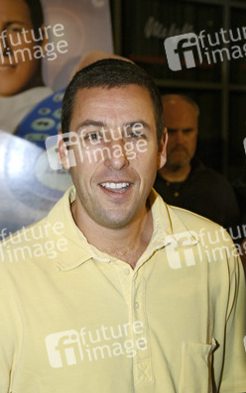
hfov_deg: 16.9
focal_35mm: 77
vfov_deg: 26.8
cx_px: 125
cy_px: 196
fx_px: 826
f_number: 5
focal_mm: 50
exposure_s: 1/60
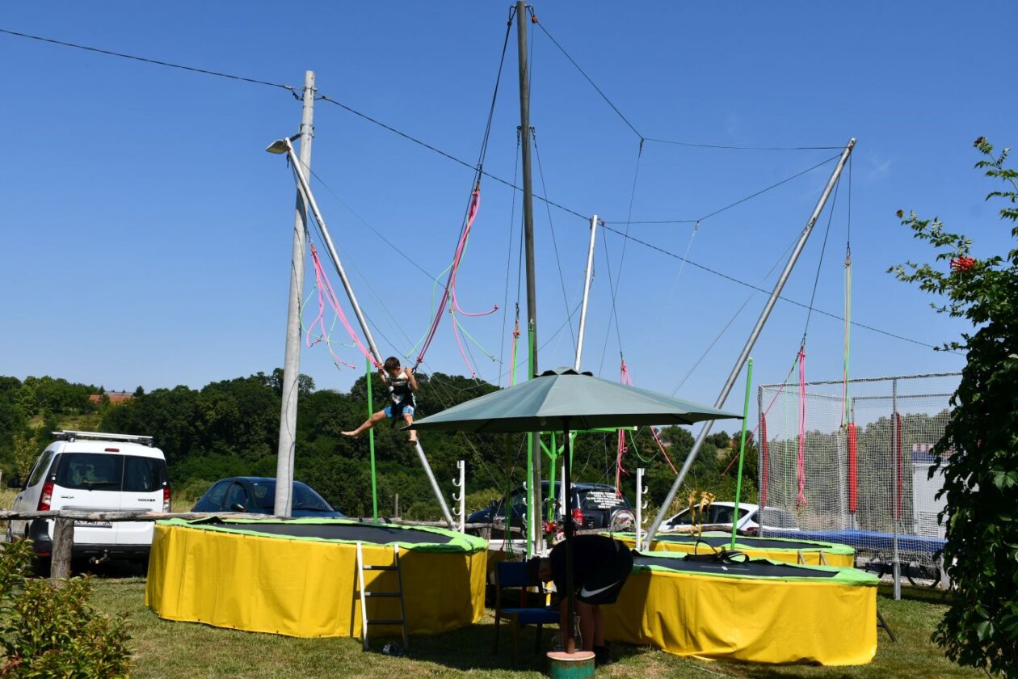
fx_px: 933
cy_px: 340
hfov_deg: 57.2
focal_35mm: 33
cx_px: 509
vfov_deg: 40.0
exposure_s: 1/400
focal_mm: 22
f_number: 10
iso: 100
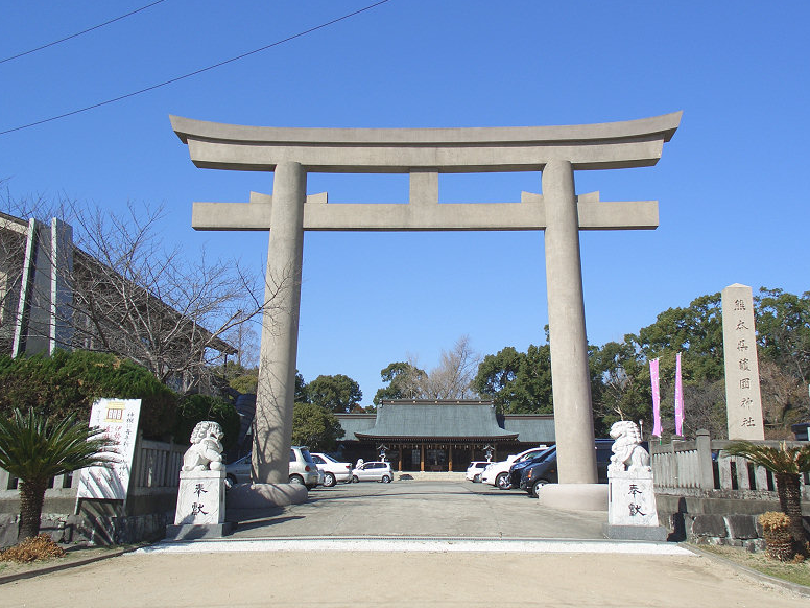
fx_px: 796
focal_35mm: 34
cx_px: 403
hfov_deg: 54.0
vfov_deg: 41.8
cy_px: 311
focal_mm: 7.1
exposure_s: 1/400
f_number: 5.6
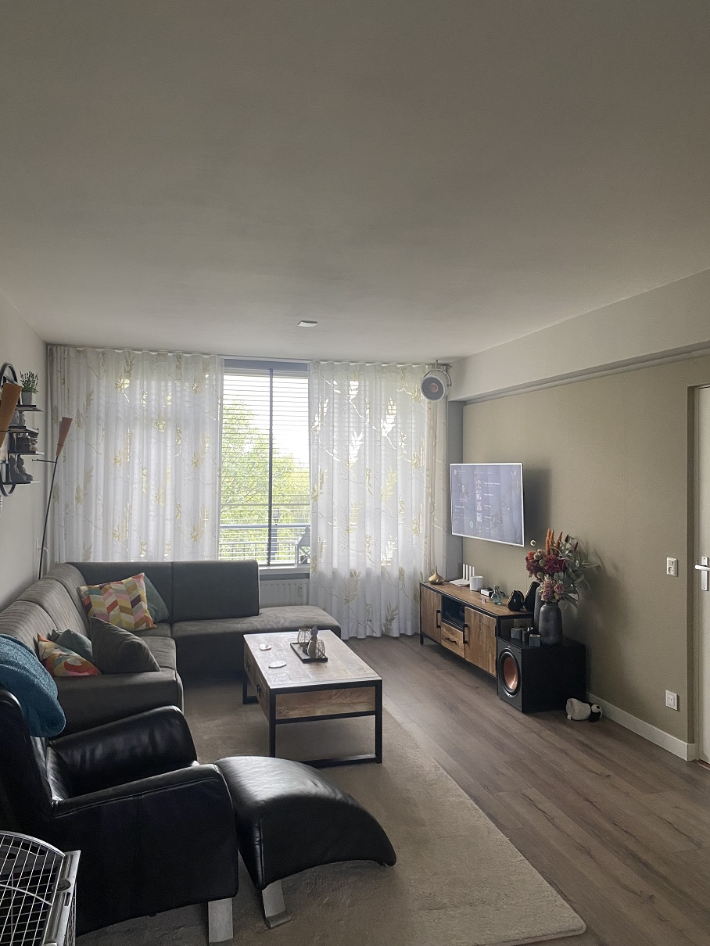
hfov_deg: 53.1
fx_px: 711
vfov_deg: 67.3
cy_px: 473
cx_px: 355
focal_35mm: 26
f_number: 1.8
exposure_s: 1/99
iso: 125
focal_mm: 4.25
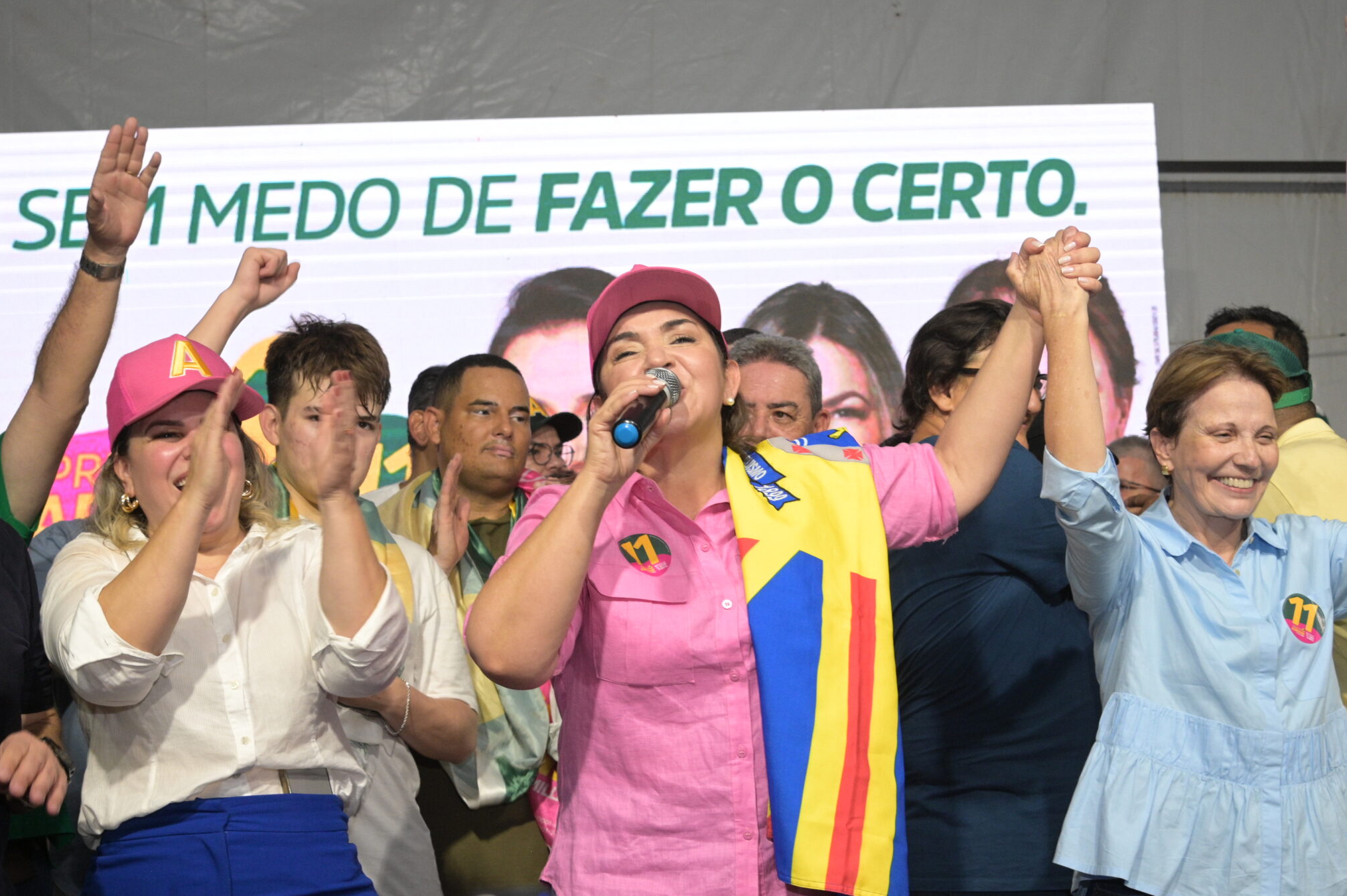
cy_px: 532
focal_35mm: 58
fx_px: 2169
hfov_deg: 34.5
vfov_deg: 23.3
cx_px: 703
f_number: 5.6
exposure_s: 1/200
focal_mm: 46
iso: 2500
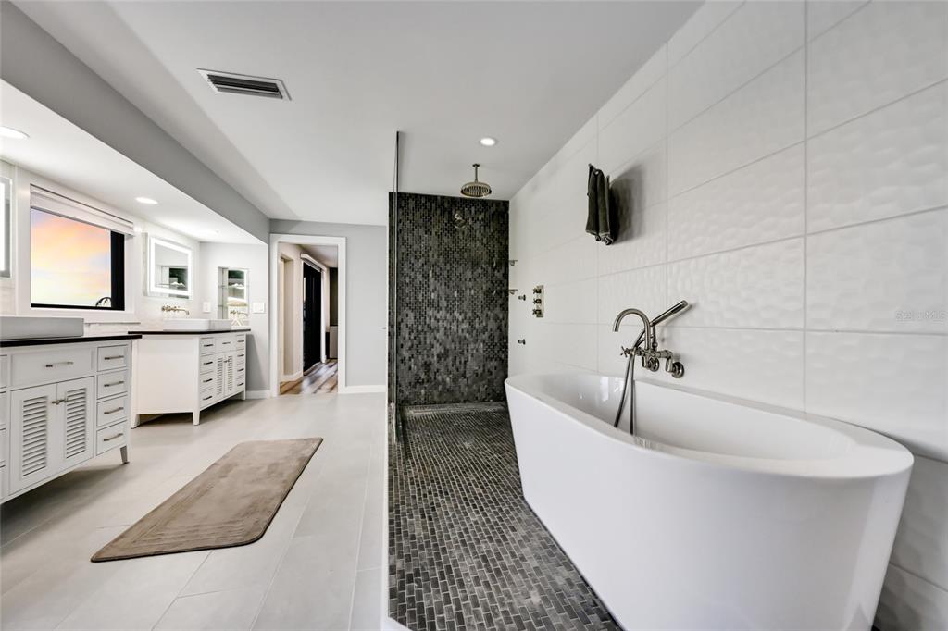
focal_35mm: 14
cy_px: 316
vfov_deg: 81.2
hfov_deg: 104.3
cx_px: 474
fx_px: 369
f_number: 8
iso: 3200
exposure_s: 1/500
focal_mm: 14
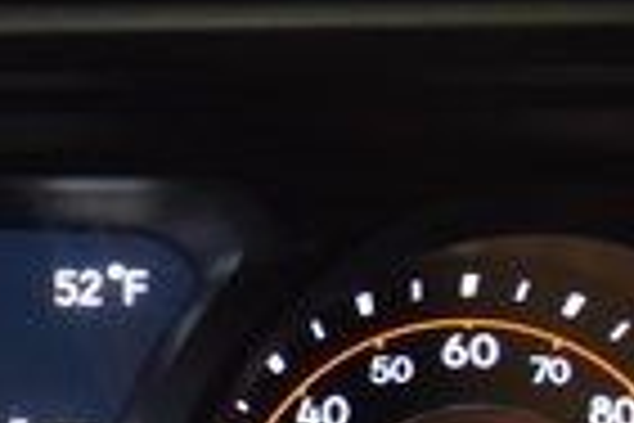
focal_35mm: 163
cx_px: -225
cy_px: 497
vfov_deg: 8.3
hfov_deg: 12.2
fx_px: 2870
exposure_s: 1/60
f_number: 3.8
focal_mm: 24
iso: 2200
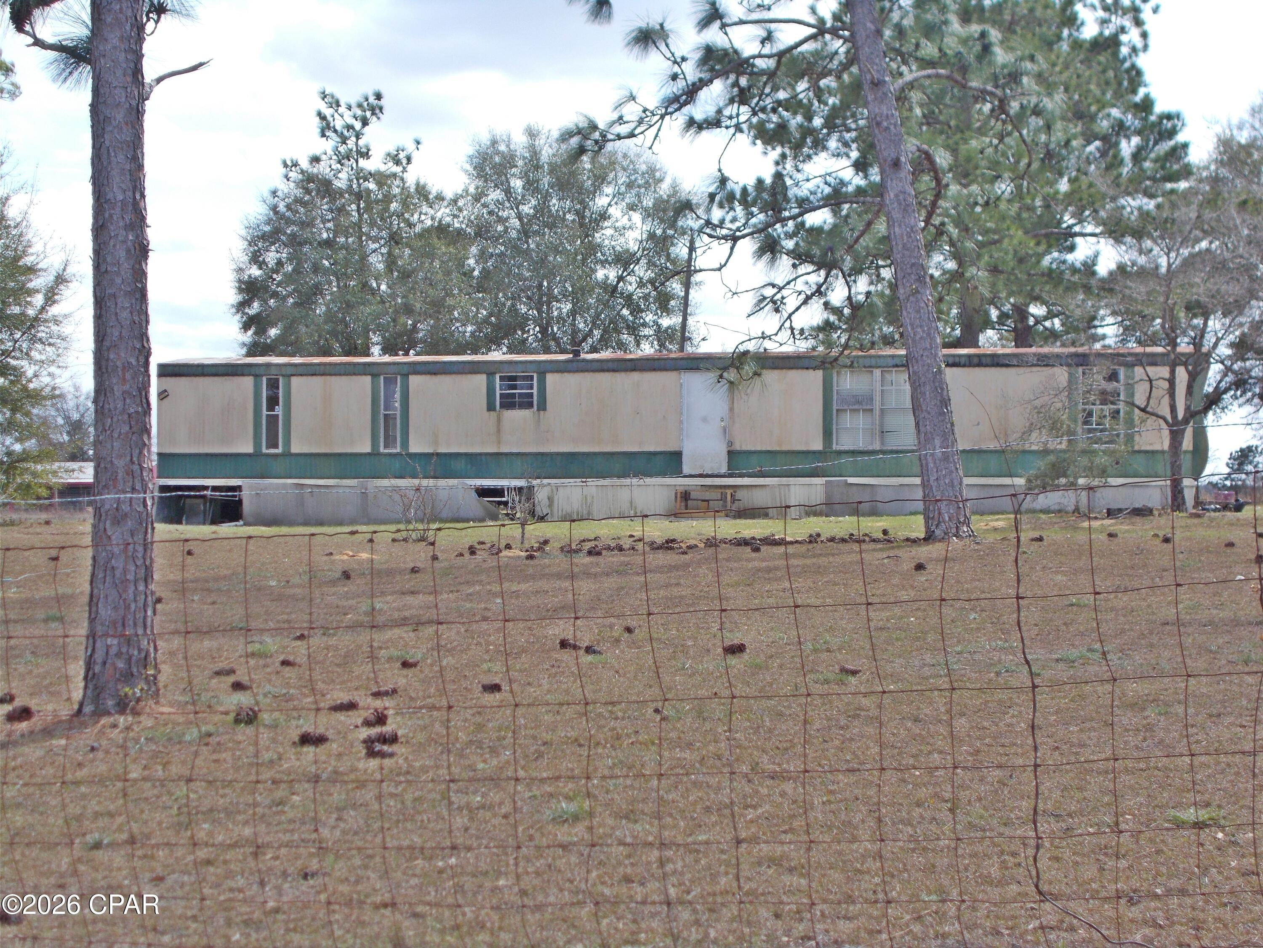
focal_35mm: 66
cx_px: 632
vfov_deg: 22.3
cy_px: 474
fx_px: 2408
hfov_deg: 29.4
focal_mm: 11.8
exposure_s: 1/250
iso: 80
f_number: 5.3
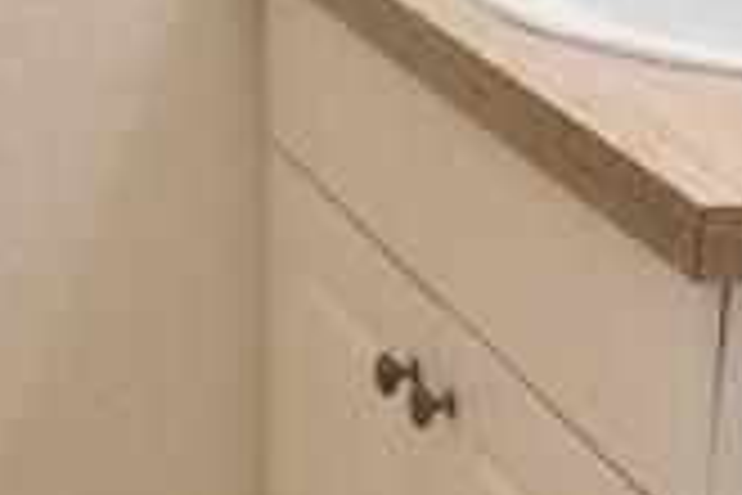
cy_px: 706
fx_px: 2246
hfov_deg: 18.6
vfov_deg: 12.1
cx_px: 562
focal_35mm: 109
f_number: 4.5
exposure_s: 1/60
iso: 560
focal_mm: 10
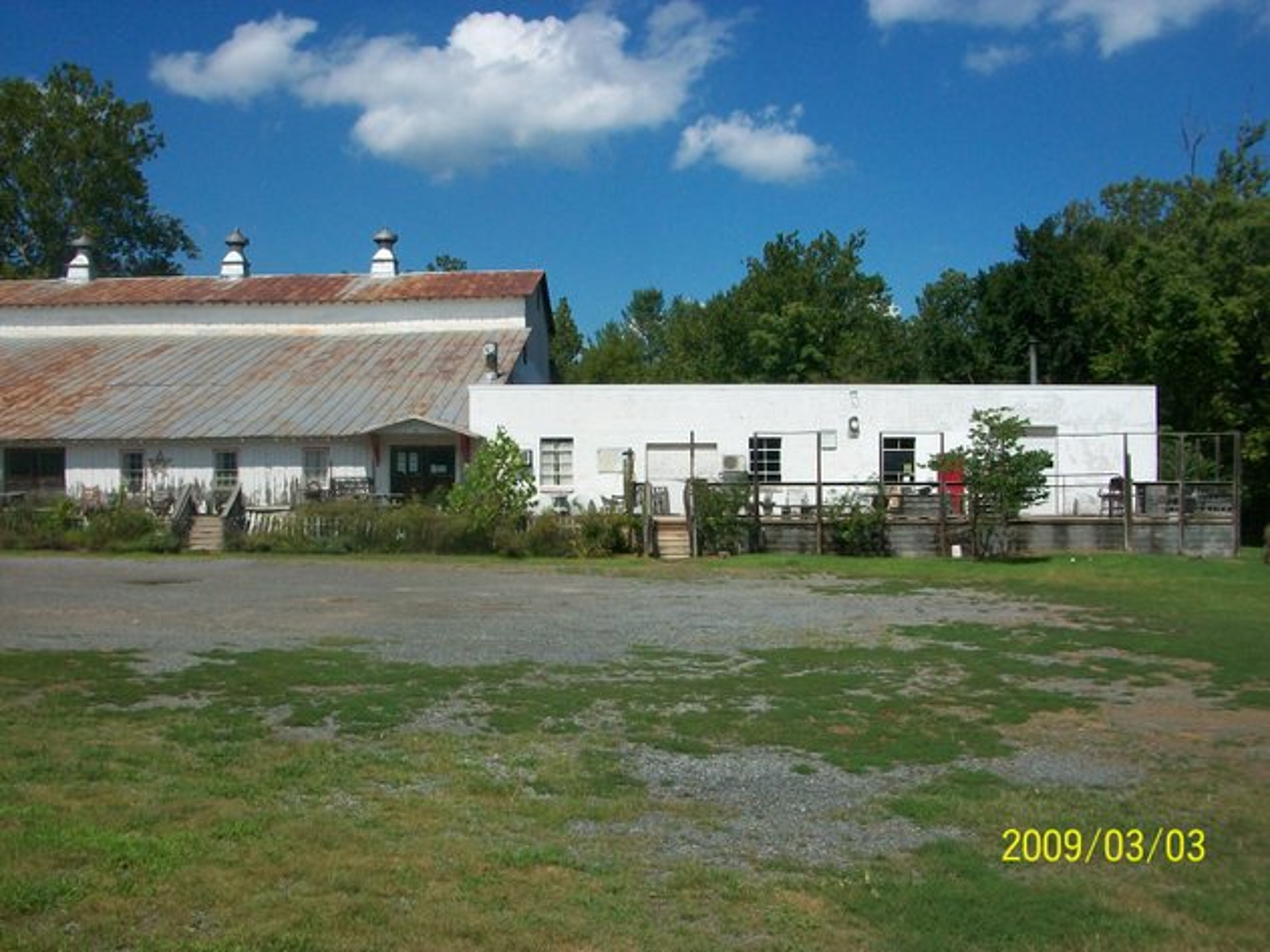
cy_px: 476
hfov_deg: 54.0
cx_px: 635
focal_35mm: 34
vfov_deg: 41.8
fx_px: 1247
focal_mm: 5.7
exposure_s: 1/800
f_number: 5.5
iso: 80
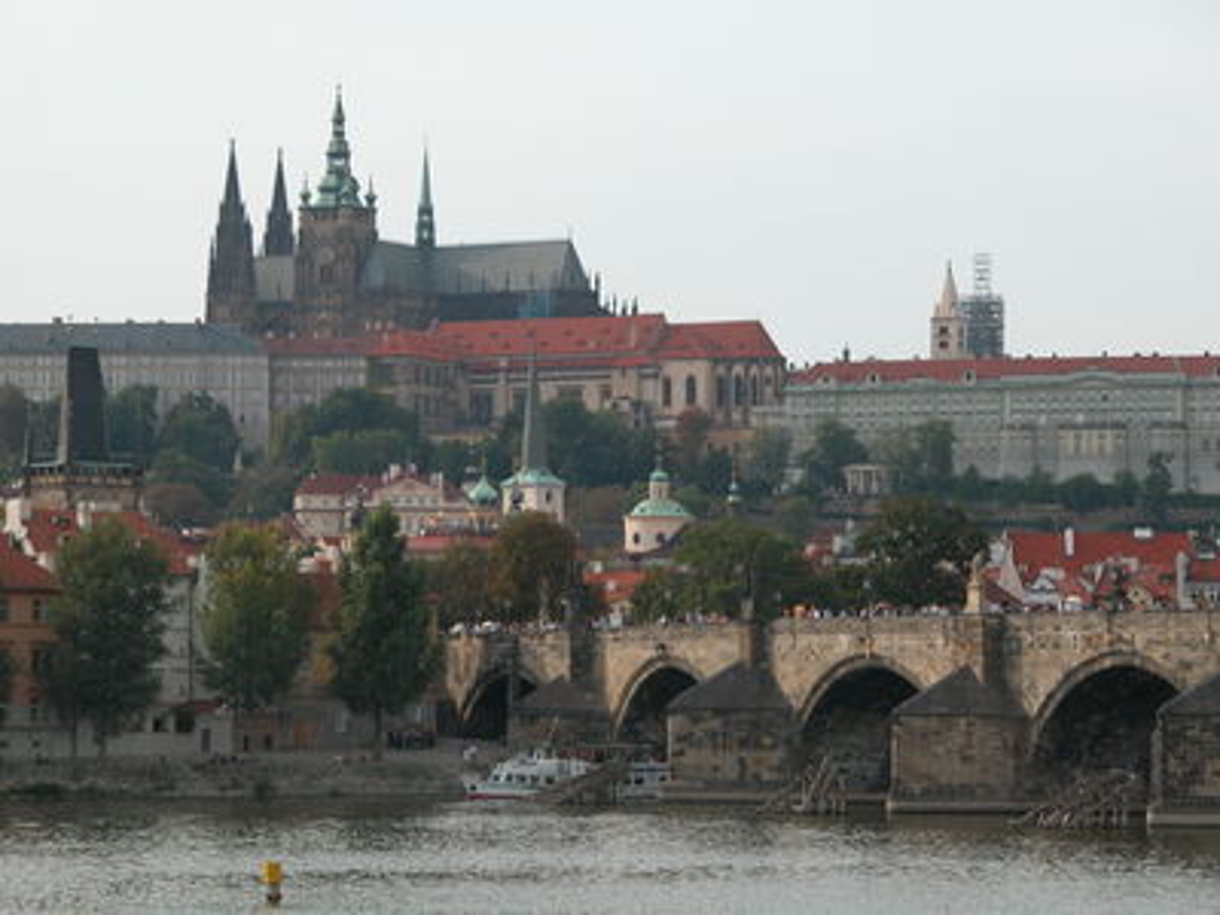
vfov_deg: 10.9
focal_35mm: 136
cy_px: 458
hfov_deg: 14.5
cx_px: 610
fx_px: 4793
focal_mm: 34.7
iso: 100
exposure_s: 1/380
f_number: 5.4
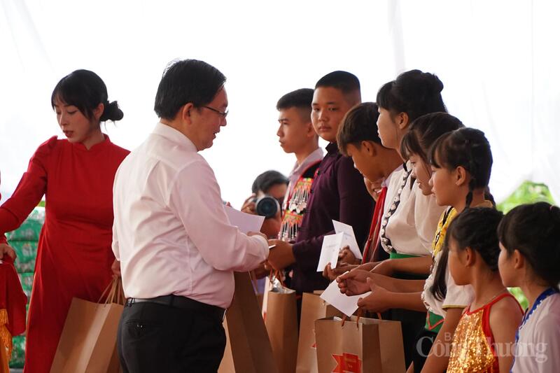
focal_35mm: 157
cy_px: 186
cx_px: 280
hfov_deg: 13.1
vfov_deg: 8.7
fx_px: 2442
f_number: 4
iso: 1600
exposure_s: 1/2000
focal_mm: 105
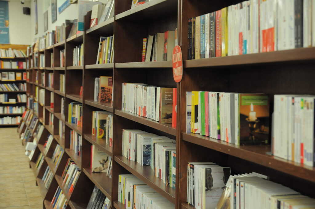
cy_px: 104
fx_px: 419
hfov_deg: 41.2
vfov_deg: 28.0
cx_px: 158
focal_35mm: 48
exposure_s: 1/50
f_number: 3.5
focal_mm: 32
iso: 800
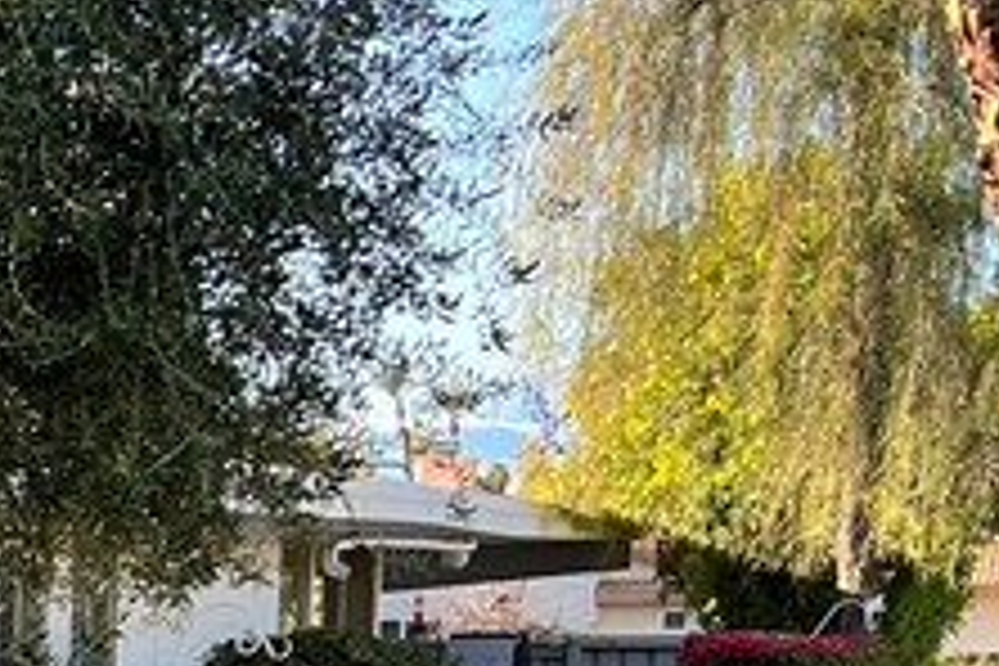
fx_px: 3468
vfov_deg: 10.5
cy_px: 1062
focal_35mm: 125
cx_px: -1089
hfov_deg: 13.6
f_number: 1.5
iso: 50
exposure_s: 1/533
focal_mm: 5.7
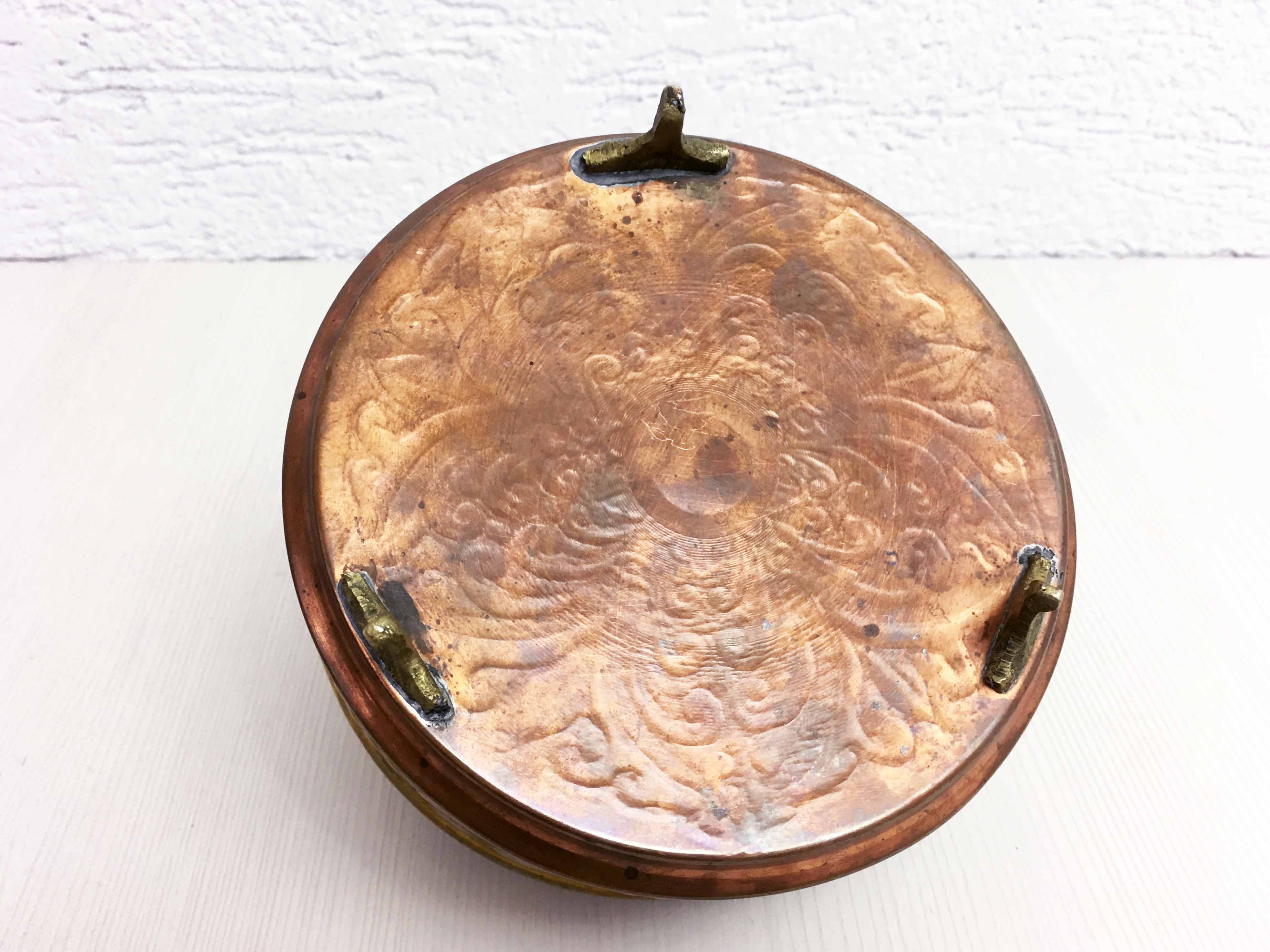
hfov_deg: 61.7
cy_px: 476
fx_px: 1064
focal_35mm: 29
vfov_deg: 48.2
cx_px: 635
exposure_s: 1/33
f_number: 2.2
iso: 64
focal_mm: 4.15
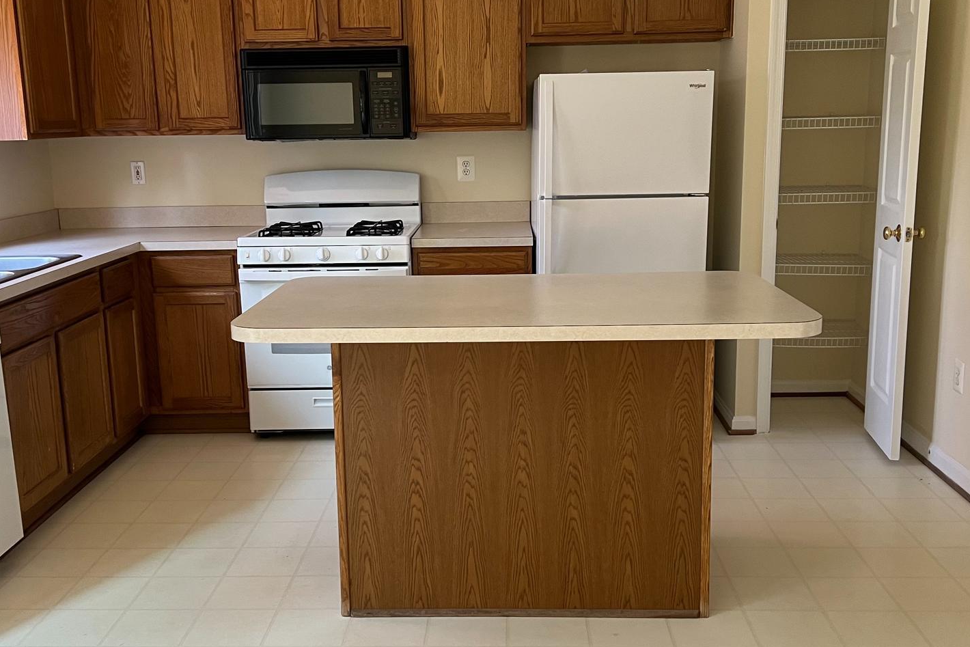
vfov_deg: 34.2
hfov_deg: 49.5
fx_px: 1051
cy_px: 332
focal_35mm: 39
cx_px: 469
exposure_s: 1/66
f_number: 1.5
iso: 125
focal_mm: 5.7
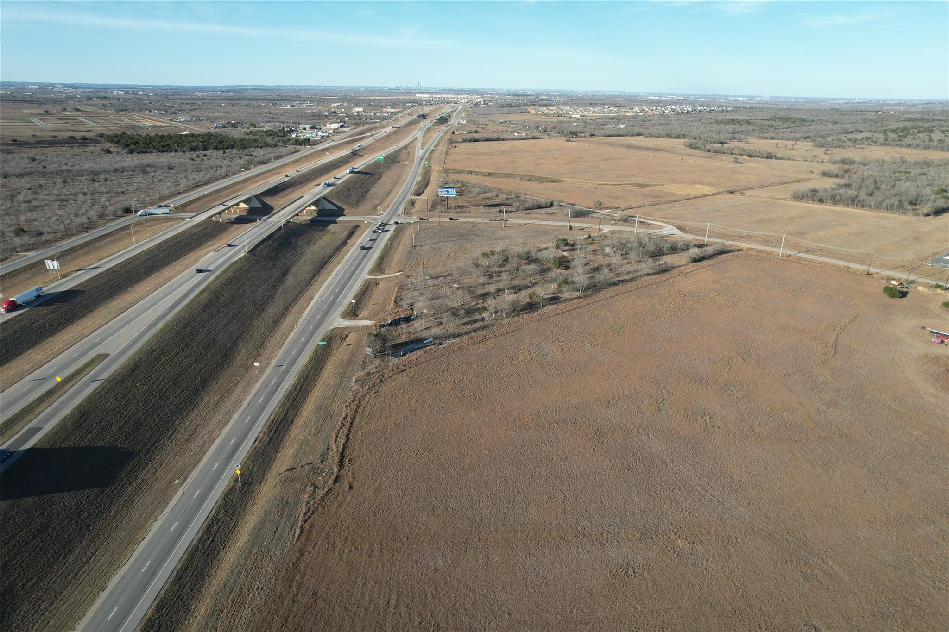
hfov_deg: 78.6
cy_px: 316
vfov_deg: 57.2
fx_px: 580
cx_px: 474
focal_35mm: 22
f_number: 2.8
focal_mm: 8.38
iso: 110
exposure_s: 1/1250
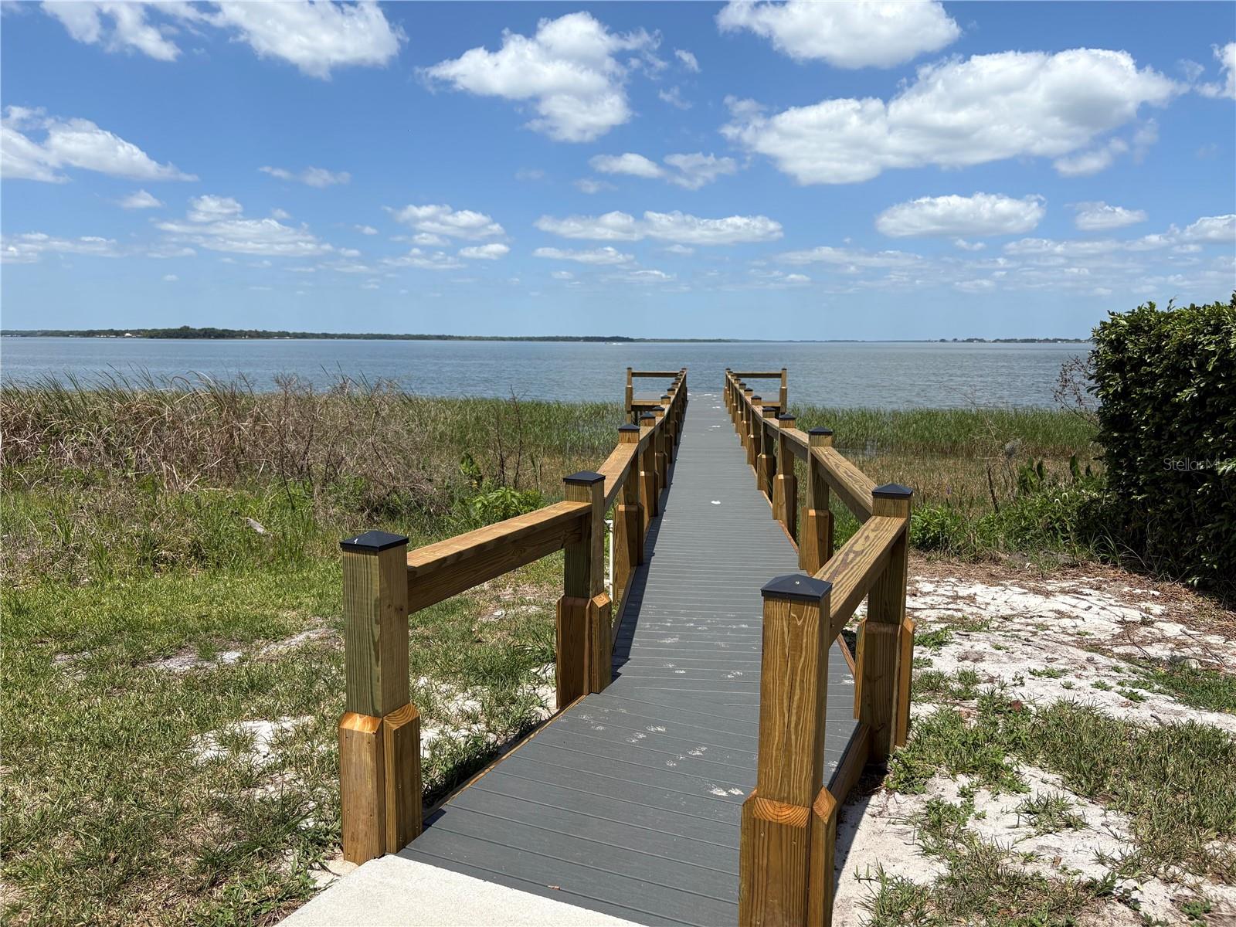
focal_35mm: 26
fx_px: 928
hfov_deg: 67.3
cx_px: 618
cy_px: 464
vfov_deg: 53.1
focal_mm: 5.96
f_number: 1.6
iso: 50
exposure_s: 1/4950
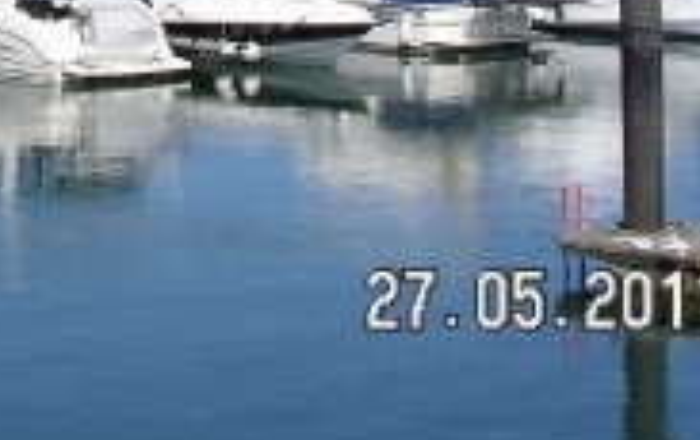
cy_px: -392
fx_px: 2981
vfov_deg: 8.1
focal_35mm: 156
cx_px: -230
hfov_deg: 12.9
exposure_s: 1/750
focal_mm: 9.3
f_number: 5.6
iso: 100
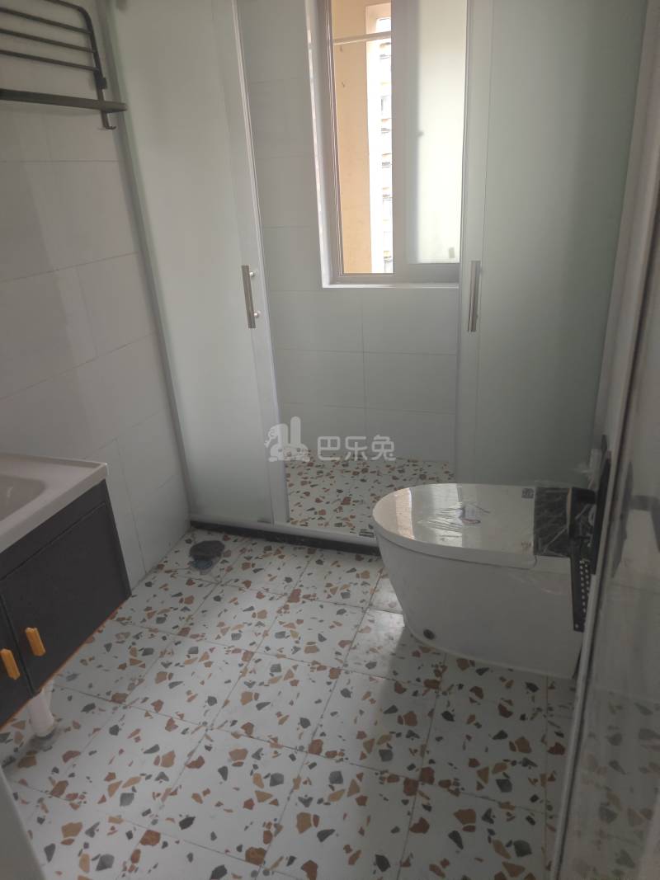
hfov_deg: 58.9
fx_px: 585
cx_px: 330
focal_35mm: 23
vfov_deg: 73.9
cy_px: 440
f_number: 1.6
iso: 320
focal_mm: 6.06
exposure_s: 1/200
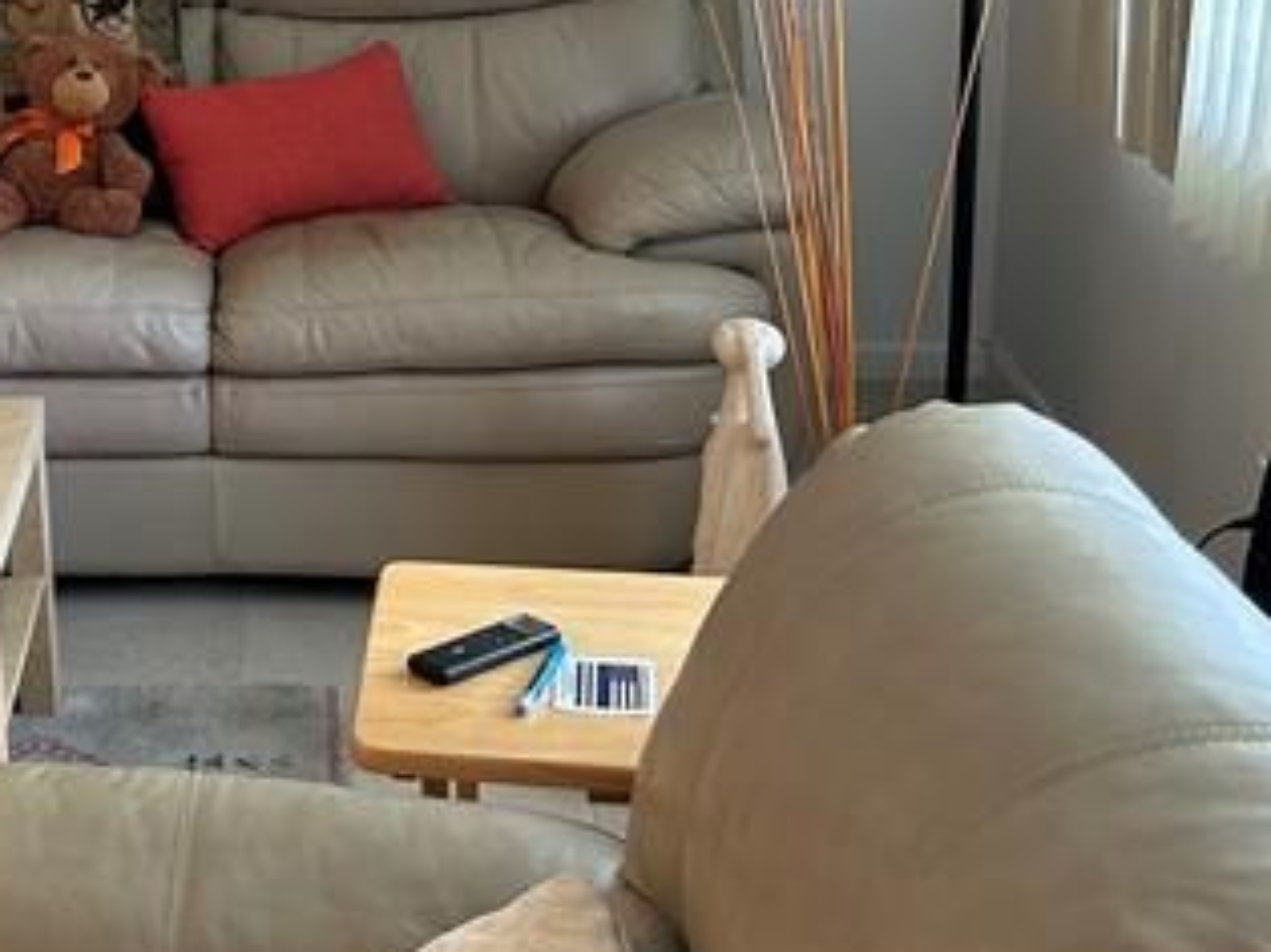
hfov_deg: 27.4
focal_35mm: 66
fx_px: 2422
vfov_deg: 22.0
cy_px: 218
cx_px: -52
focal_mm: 5.7
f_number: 1.5
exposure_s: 1/60
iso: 125
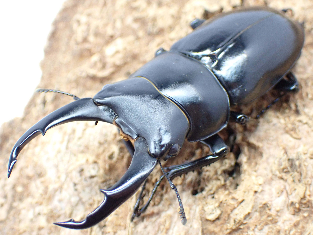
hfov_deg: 27.4
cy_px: 118
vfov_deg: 20.7
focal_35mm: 71
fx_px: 642
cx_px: 156
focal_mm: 12.73
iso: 800
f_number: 3.9
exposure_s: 1/60
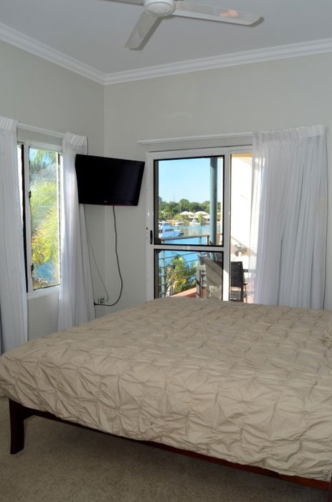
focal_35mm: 30
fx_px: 410
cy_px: 259
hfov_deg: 44.1
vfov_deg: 62.8
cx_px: 166
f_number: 10
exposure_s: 1/60
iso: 400
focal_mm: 19
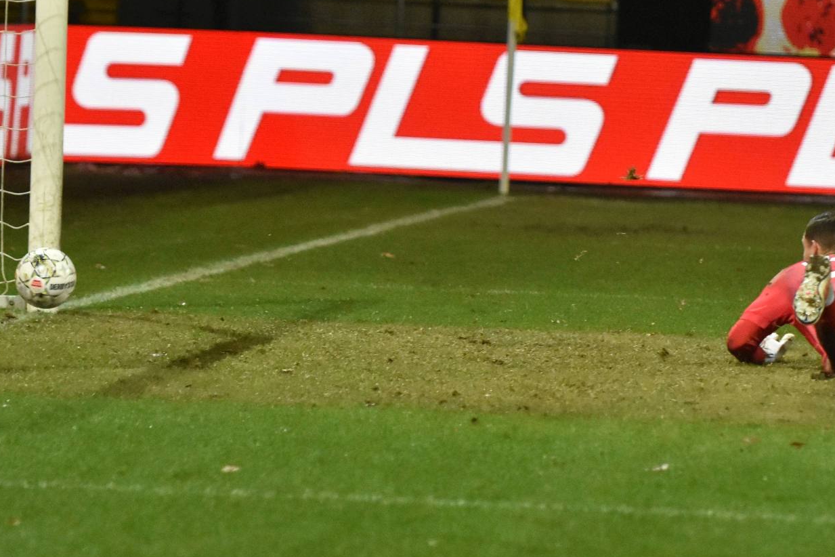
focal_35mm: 327
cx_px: 567
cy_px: 186
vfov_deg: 4.2
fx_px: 7584
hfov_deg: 6.3
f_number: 2.8
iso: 2500
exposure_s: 1/800
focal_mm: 140
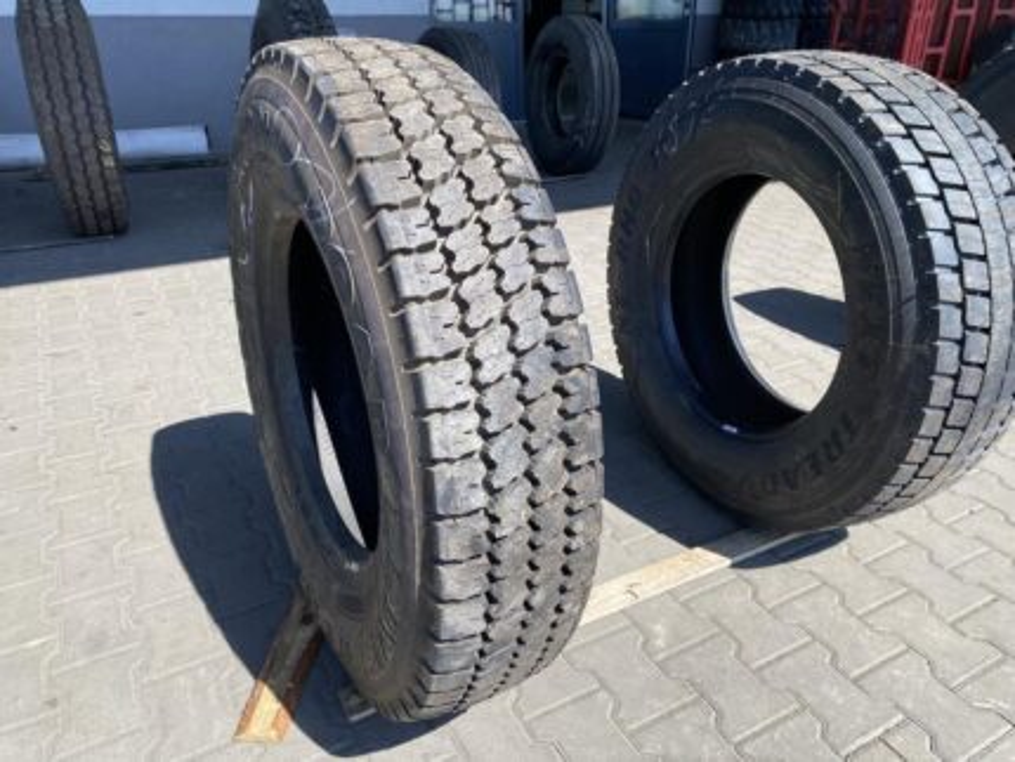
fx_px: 763
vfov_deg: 53.1
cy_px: 381
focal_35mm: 26
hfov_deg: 67.3
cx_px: 508
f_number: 1.8
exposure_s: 1/1082
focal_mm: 4.25
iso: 32
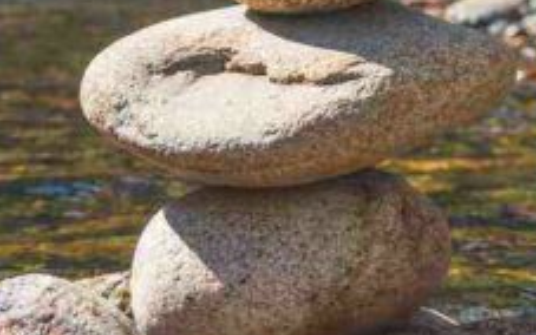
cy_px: -68
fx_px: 3200
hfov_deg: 9.4
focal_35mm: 219
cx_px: 727
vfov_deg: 6.0
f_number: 8
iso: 100
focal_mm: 50
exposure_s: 1/250
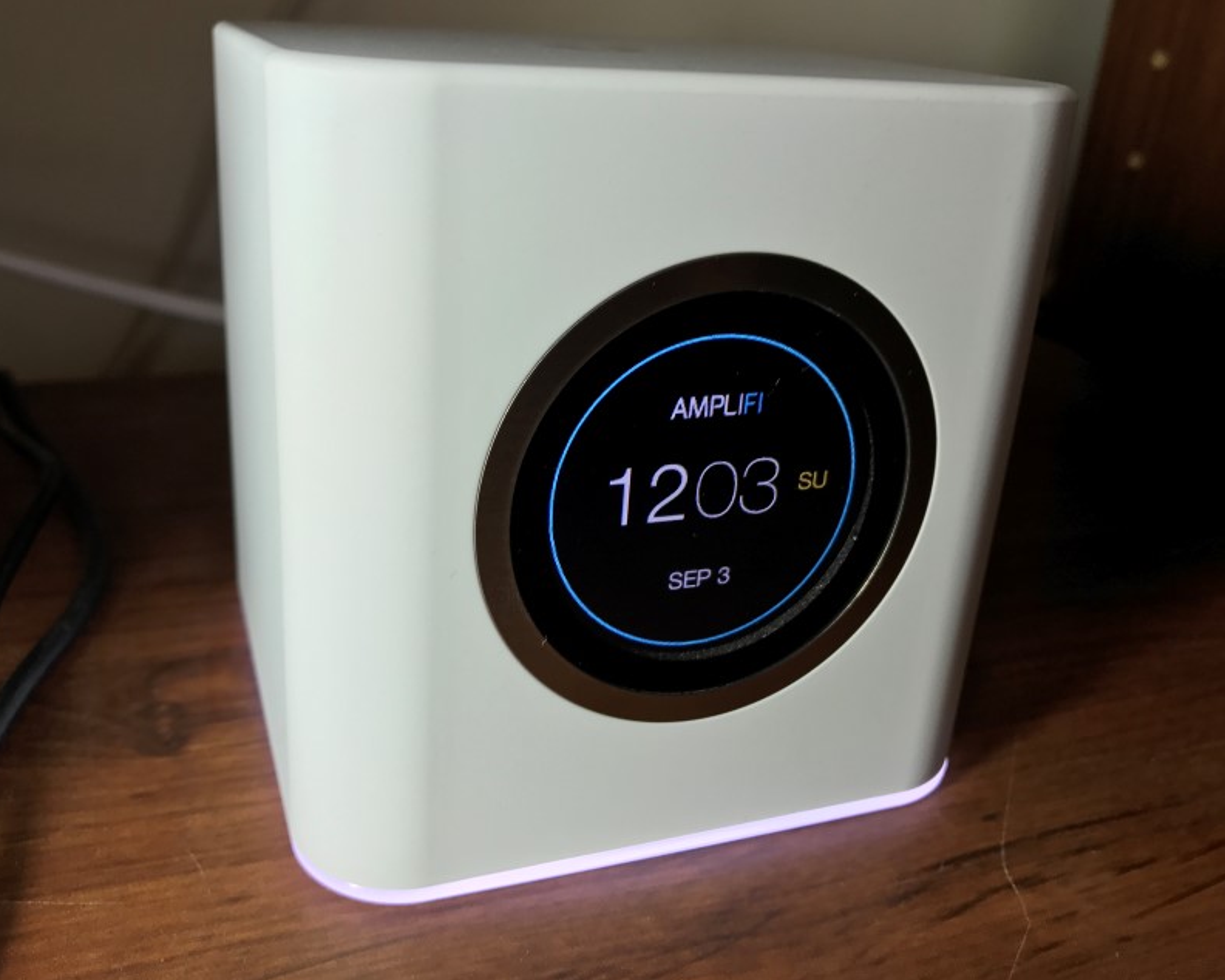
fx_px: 1124
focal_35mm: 31
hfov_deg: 57.1
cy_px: 467
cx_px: 587
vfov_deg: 47.1
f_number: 1.8
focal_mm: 3.99
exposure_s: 1/50
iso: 20
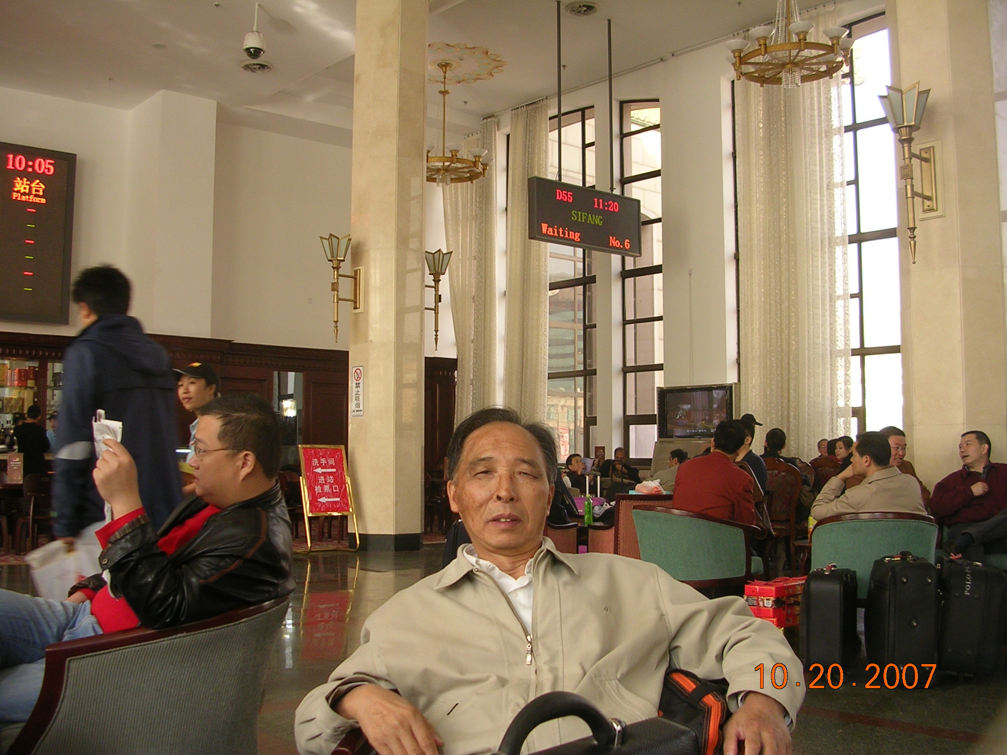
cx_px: 504
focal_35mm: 38
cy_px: 378
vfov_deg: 37.7
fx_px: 1105
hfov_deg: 49.0
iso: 50
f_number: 2.8
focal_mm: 5.8
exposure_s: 1/32.9
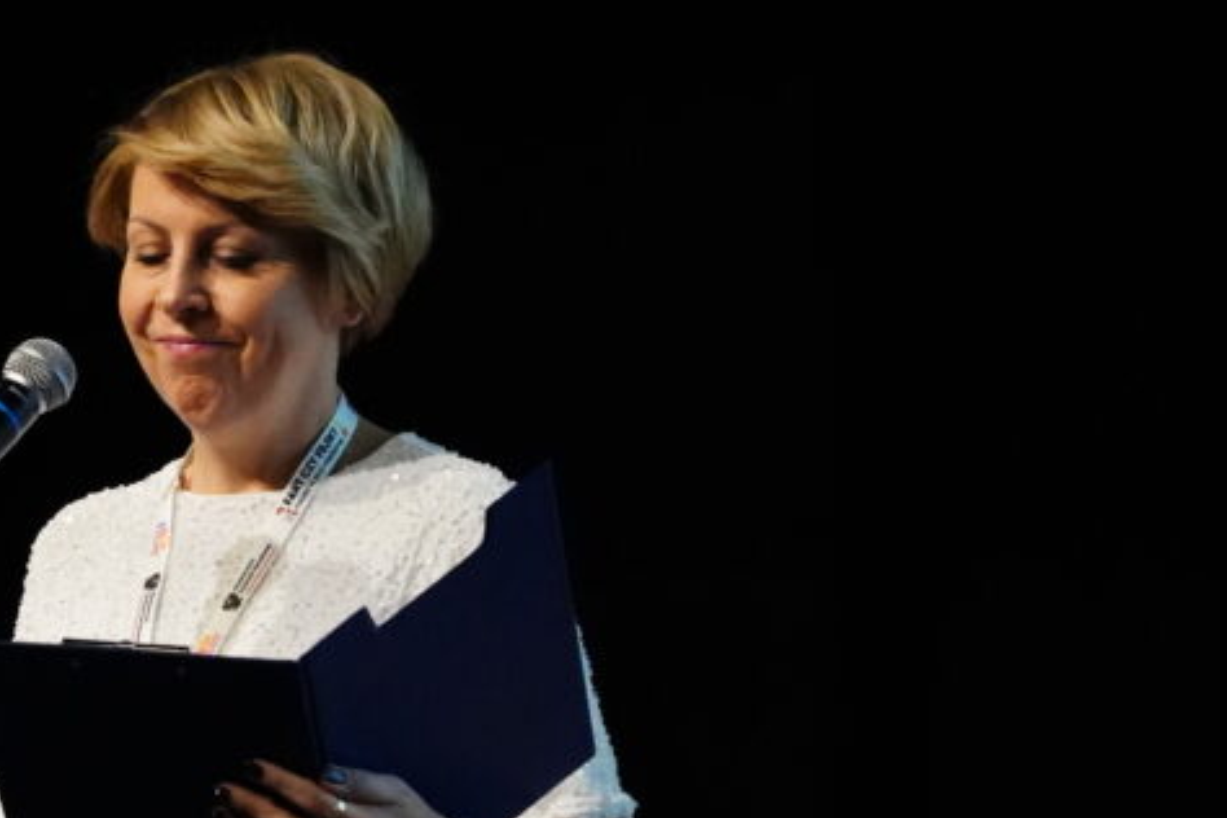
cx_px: 129
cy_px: 580
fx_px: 9065
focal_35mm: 266
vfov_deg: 5.2
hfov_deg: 7.7
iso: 16000
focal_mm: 105
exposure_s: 1/320
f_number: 4
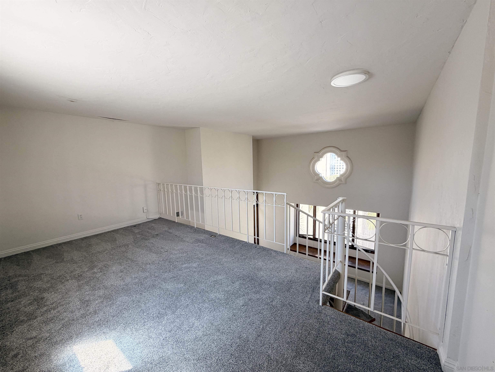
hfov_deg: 102.1
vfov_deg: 85.7
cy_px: 186
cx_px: 248
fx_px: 200
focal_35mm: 14
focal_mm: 2.22
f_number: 2.2
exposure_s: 1/121
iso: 64
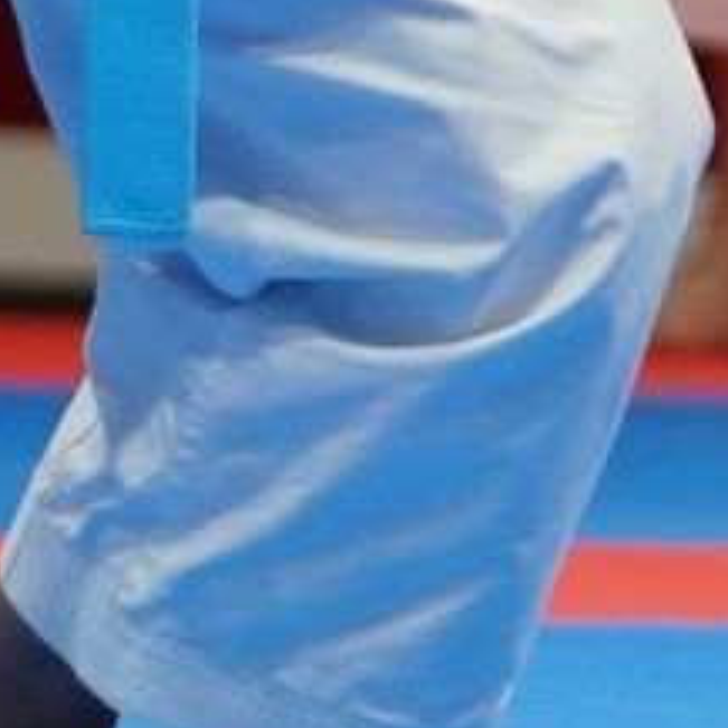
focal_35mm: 1886
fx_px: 44875
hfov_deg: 0.9
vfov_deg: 0.9
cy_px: -812
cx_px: -829
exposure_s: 1/500
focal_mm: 179
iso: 1250
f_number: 4
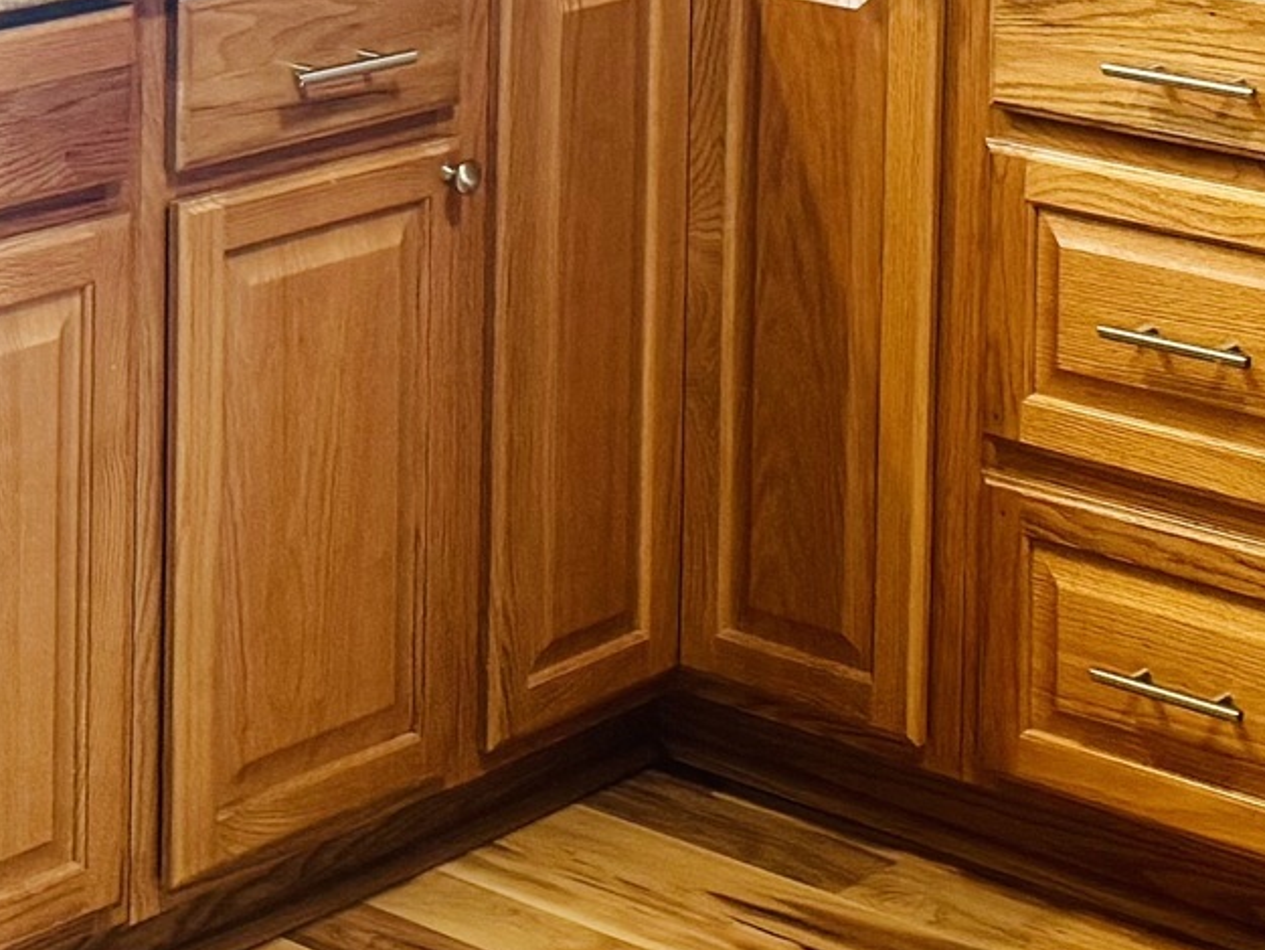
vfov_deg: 12.1
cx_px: 502
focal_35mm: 118
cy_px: -397
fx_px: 4313
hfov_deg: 16.7
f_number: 1.78
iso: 160
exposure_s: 1/60
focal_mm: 6.76
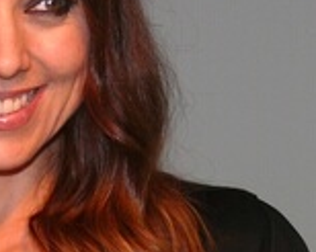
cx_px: 14
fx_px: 3683
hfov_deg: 4.9
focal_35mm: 394
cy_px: 149
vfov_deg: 3.9
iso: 100
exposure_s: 1/25
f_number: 3.6
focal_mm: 23.5
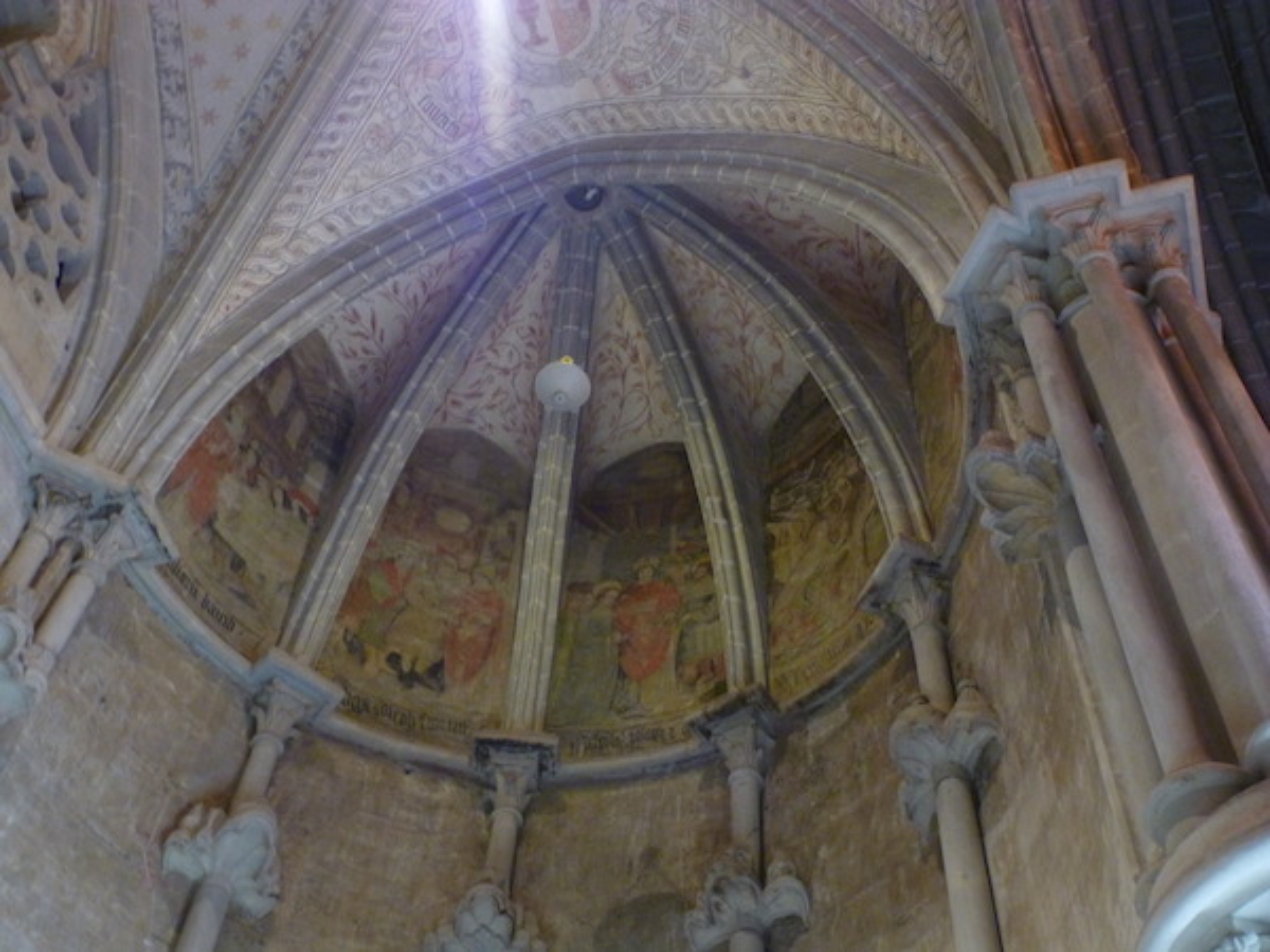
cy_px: 476
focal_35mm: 41
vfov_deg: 35.1
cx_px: 635
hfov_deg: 45.8
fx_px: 1504
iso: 400
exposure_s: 1/4
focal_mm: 7.4
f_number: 4.2
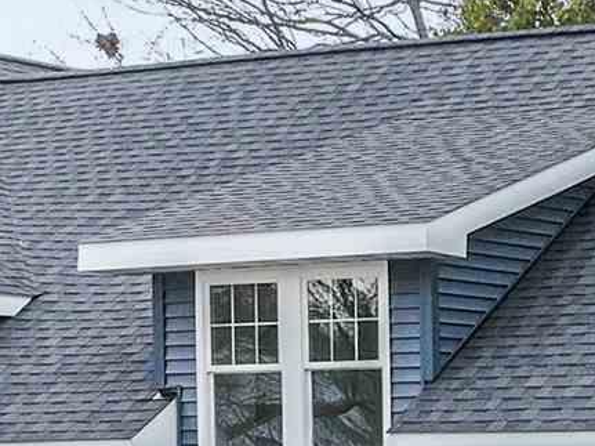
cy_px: 524
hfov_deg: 11.5
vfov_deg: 8.6
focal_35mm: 171
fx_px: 2938
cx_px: 563
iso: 400
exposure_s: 1/160
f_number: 2.8
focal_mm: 12.29
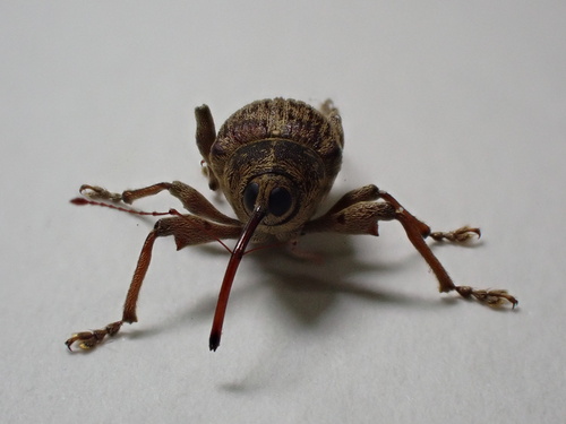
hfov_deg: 19.6
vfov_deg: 14.8
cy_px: 212
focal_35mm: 100
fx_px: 1635
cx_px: 283
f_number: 6.3
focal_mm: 18
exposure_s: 1/320
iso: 800
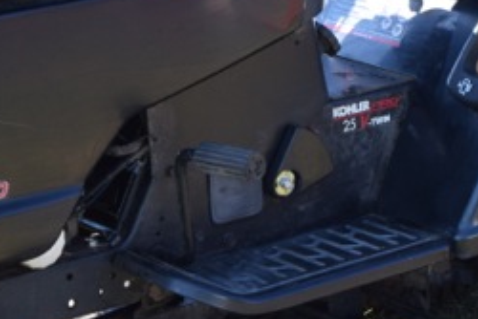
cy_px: 318
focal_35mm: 211
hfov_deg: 9.7
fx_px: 2807
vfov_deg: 6.5
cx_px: 323
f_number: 8
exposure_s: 1/200
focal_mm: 55
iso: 400
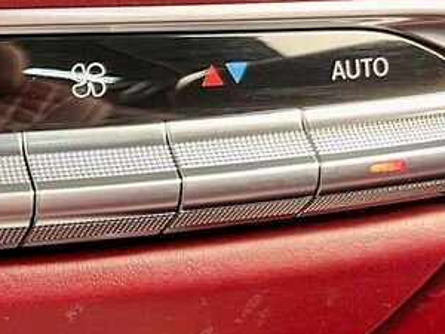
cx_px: -359
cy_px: 134
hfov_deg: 16.0
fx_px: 1337
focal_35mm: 104
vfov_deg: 14.2
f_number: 1.5
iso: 400
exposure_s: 1/55
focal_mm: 5.7
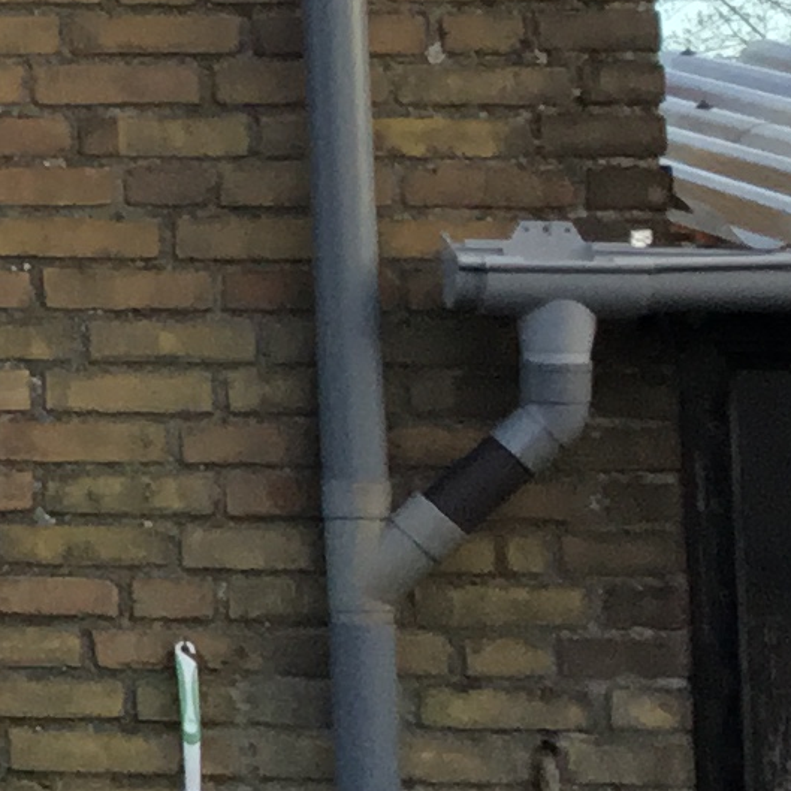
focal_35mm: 169
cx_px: -1413
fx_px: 4369
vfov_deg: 10.2
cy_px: -31
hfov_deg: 8.8
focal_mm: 3.3
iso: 32
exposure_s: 1/100
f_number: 2.4
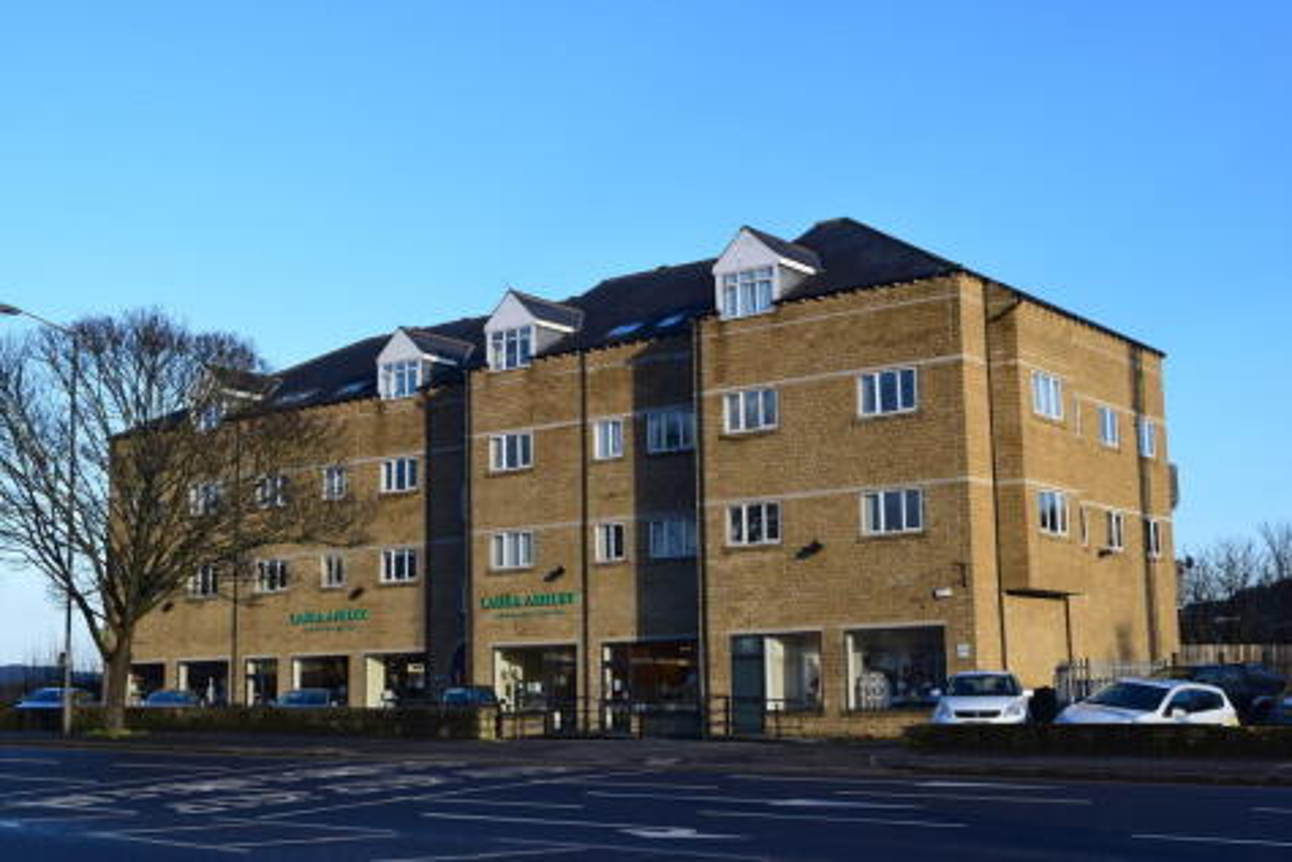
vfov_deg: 28.1
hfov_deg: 41.1
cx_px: 646
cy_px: 431
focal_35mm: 48
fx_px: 1723
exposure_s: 1/250
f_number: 10
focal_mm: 32
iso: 400
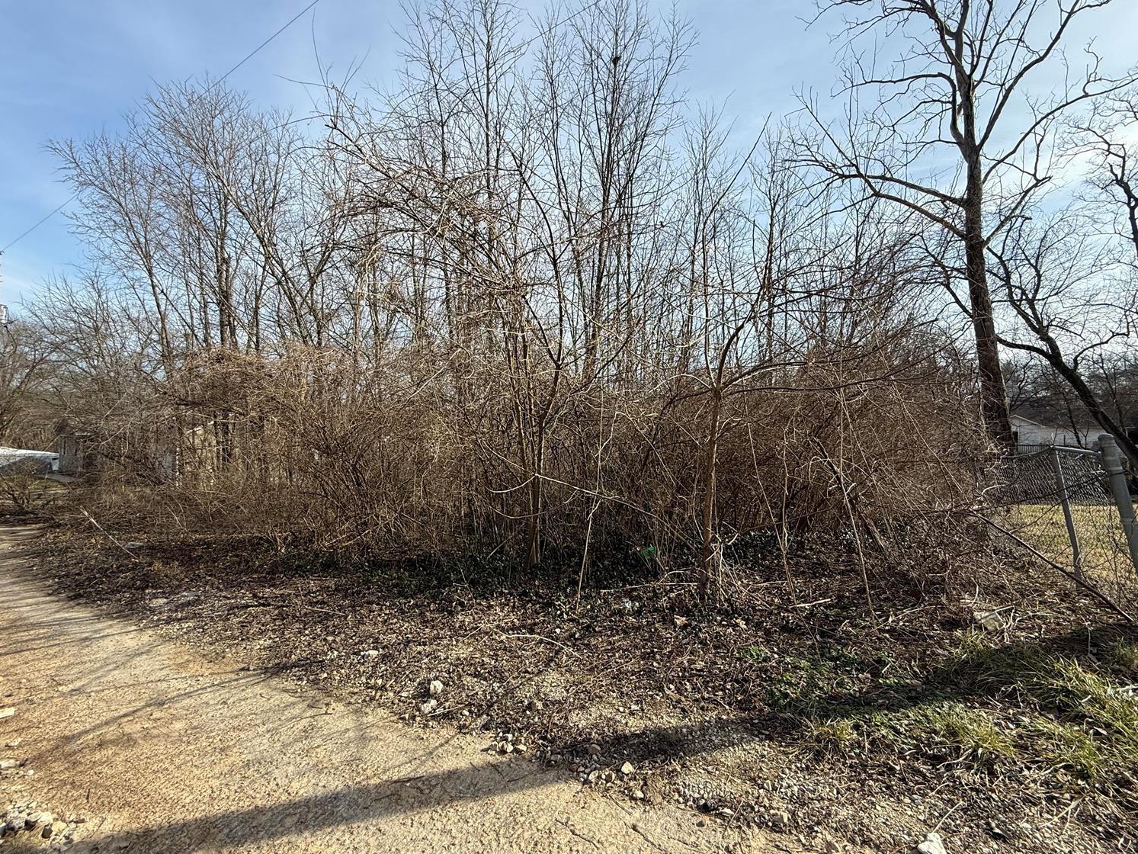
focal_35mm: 15
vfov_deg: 81.7
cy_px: 415
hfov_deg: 98.2
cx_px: 572
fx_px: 493
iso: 50
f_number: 2.2
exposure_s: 1/1033
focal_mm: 2.22
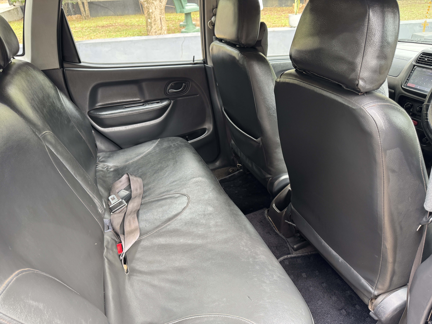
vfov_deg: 56.8
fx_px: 300
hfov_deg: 71.6
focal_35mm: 24
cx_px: 216
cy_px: 162
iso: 200
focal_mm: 6.76
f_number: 1.78
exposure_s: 1/99
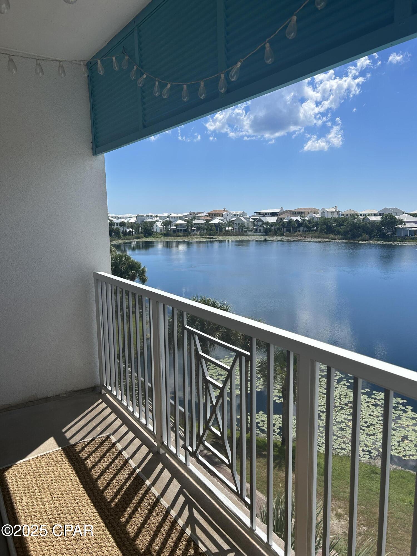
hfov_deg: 53.1
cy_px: 278
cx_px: 208
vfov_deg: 67.3
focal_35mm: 26
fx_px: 418
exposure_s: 1/6211
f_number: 1.5
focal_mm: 5.7
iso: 50
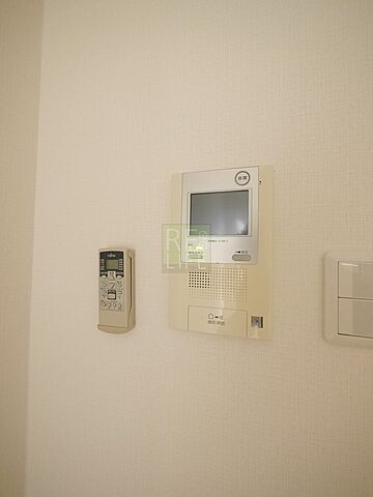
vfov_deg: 102.1
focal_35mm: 14
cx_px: 186
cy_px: 248
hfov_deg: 85.7
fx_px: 201
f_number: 4
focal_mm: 7
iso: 3200
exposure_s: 1/40
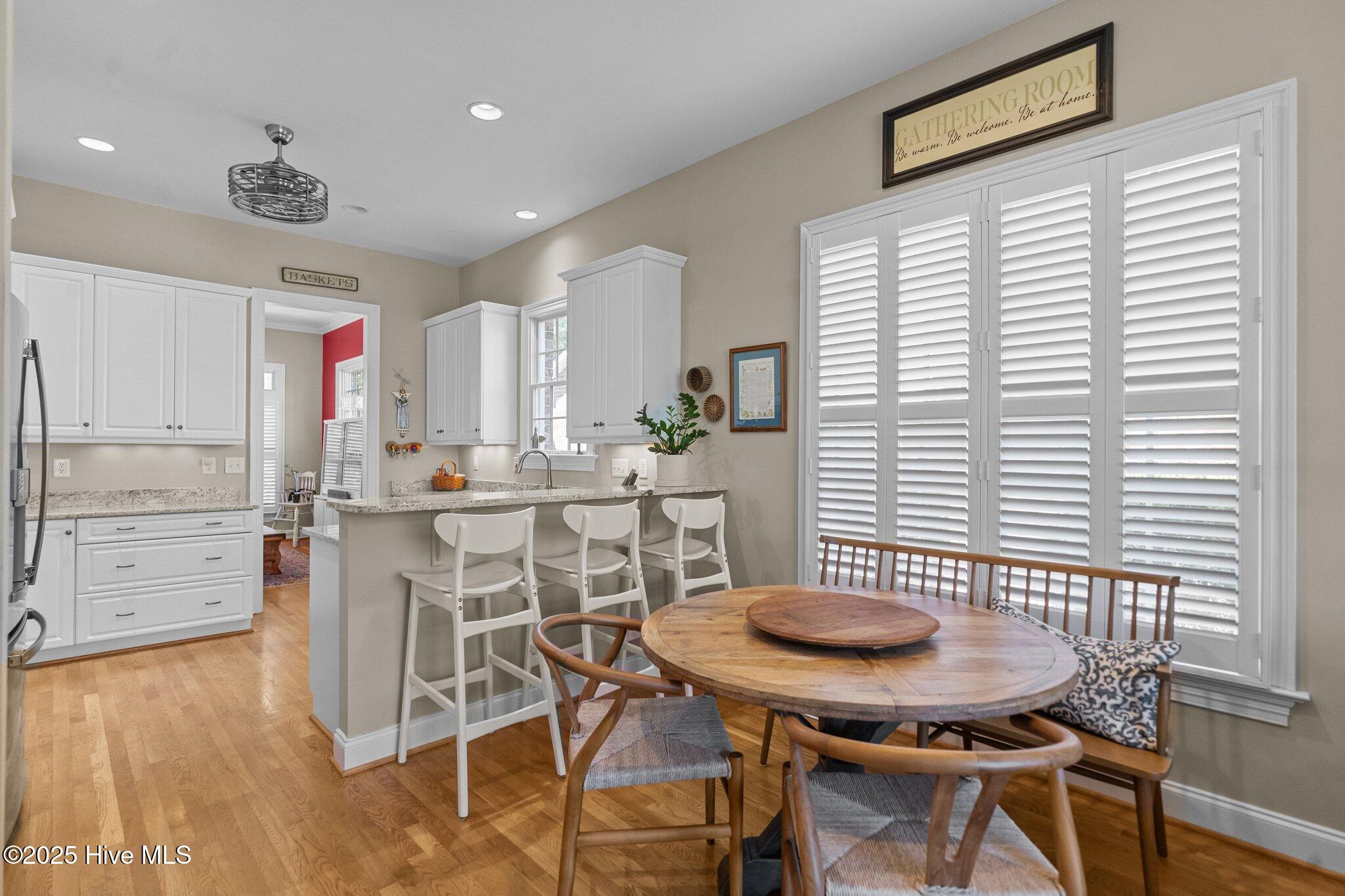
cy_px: 448
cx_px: 672
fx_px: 635
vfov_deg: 70.4
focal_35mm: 17
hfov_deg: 93.3
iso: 2500
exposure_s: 1/25
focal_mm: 17
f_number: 6.3
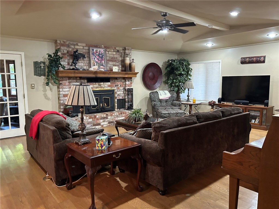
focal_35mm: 26
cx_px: 140
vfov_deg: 53.1
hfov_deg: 67.3
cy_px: 104
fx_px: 210
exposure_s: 1/40
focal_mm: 5.7
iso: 500
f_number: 1.5
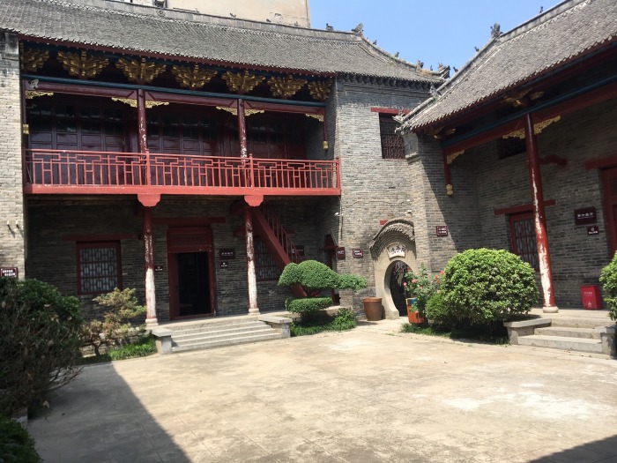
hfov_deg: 61.7
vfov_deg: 48.2
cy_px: 232
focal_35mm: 29
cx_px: 308
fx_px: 517
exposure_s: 1/1083
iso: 25
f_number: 2.2
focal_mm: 4.15
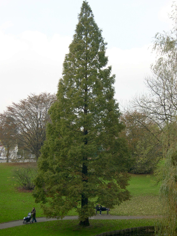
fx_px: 423
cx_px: 88
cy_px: 118
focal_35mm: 62
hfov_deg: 23.7
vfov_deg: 31.2
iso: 100
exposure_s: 1/282
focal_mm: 13.2
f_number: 3.5
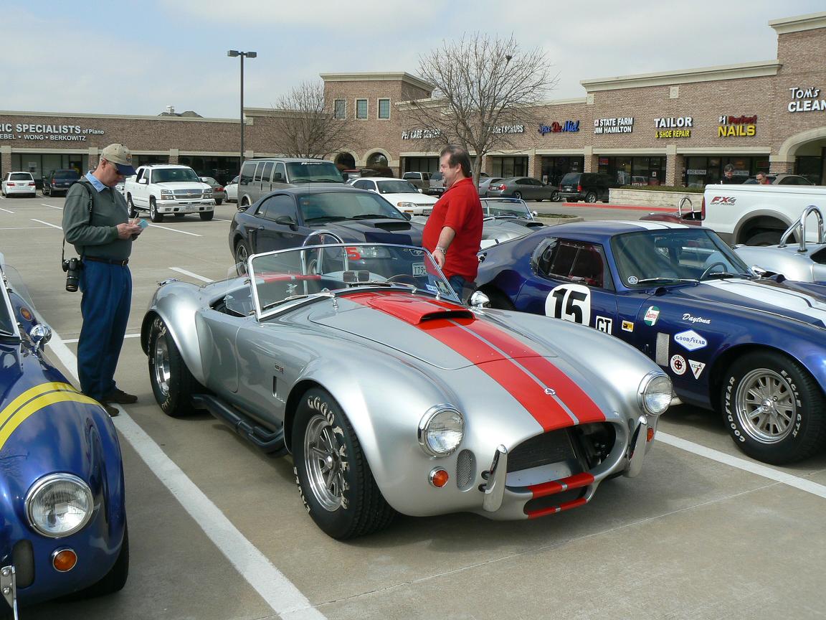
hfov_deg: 51.4
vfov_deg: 39.7
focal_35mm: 36
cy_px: 310
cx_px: 413
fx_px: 859
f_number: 7.1
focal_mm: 6
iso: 80
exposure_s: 1/400
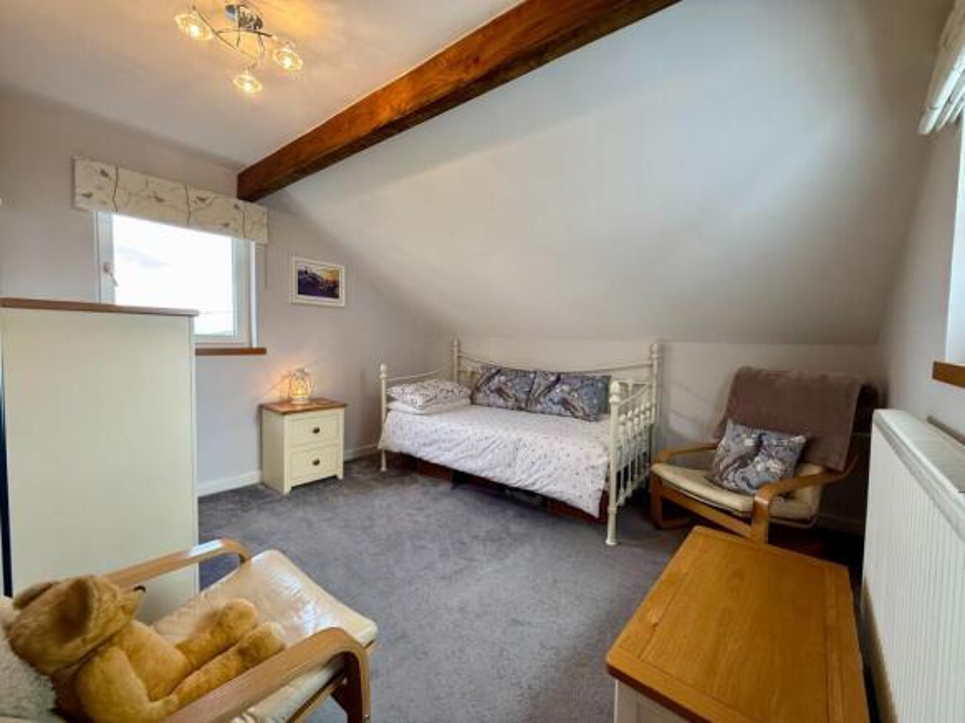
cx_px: 482
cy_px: 362
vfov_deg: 85.7
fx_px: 390
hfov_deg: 102.1
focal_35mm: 14
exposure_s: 1/100
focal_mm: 2.22
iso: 200
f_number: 2.2
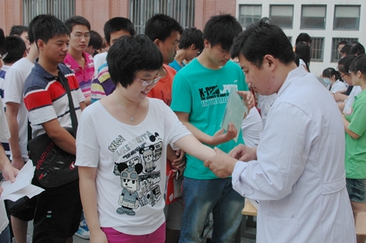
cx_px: 183
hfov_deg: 46.4
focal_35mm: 42
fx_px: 426
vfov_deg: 31.8
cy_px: 122
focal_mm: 28
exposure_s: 1/160
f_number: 6.3
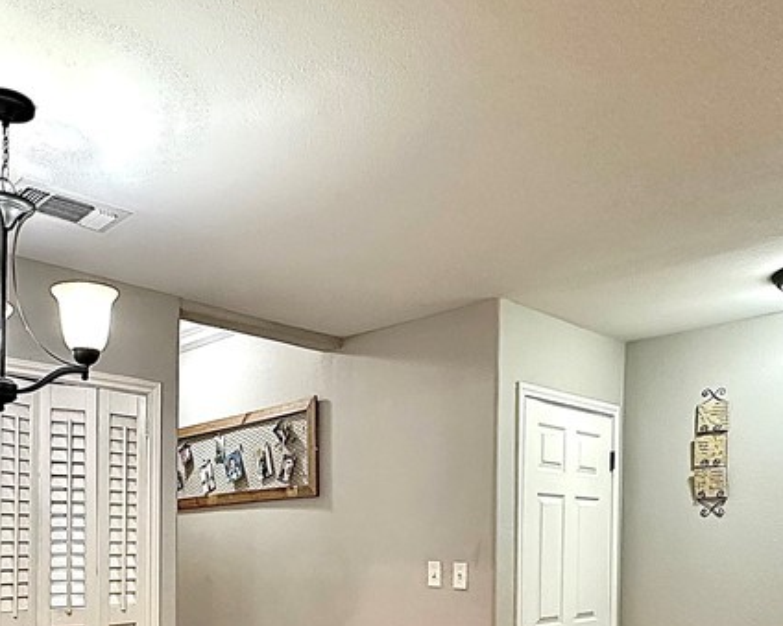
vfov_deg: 41.6
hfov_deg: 53.5
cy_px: 543
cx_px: 286
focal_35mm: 33
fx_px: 765
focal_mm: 2.22
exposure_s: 1/60
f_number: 2.2
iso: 320
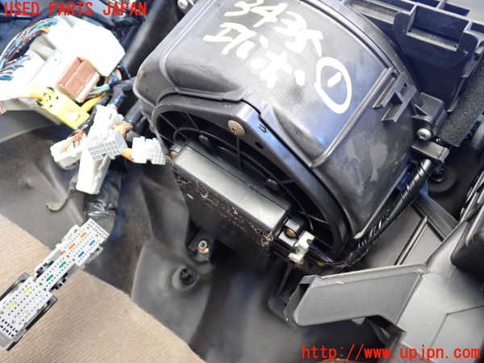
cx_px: 242
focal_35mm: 30
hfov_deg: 60.0
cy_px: 182
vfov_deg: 46.8
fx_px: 419
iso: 320
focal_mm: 5.4
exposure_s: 1/30
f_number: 2.3
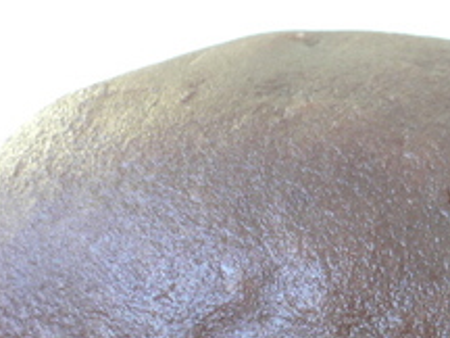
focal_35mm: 81
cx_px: 427
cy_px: 362
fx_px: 1053
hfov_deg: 23.3
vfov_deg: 17.6
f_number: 2.8
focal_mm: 5.8
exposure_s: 1/8
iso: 100
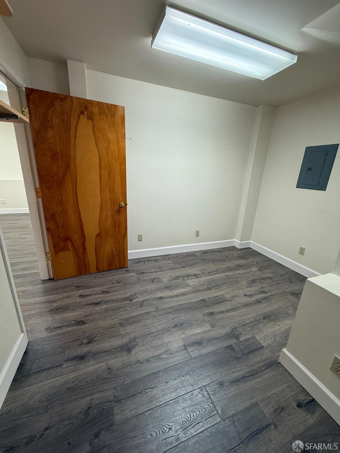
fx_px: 183
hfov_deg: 85.7
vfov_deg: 102.1
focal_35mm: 14
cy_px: 226
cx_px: 170
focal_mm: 2.22
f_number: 2.2
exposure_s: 1/120
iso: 200
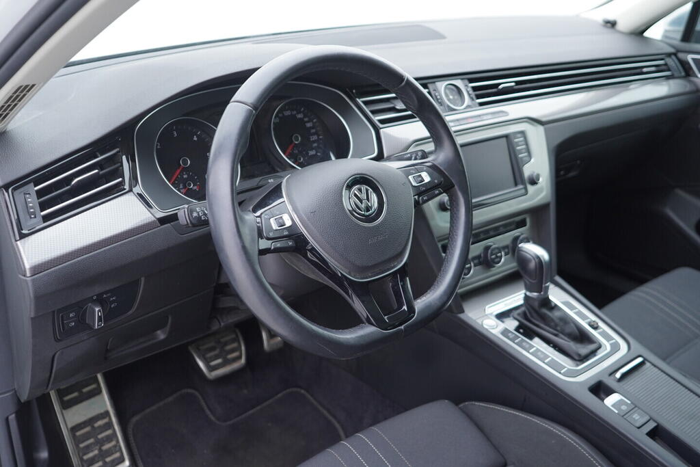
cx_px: 350
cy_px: 234
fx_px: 700
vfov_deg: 36.9
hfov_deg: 53.1
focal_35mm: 36
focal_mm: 24
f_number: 2.8
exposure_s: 1/40
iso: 200
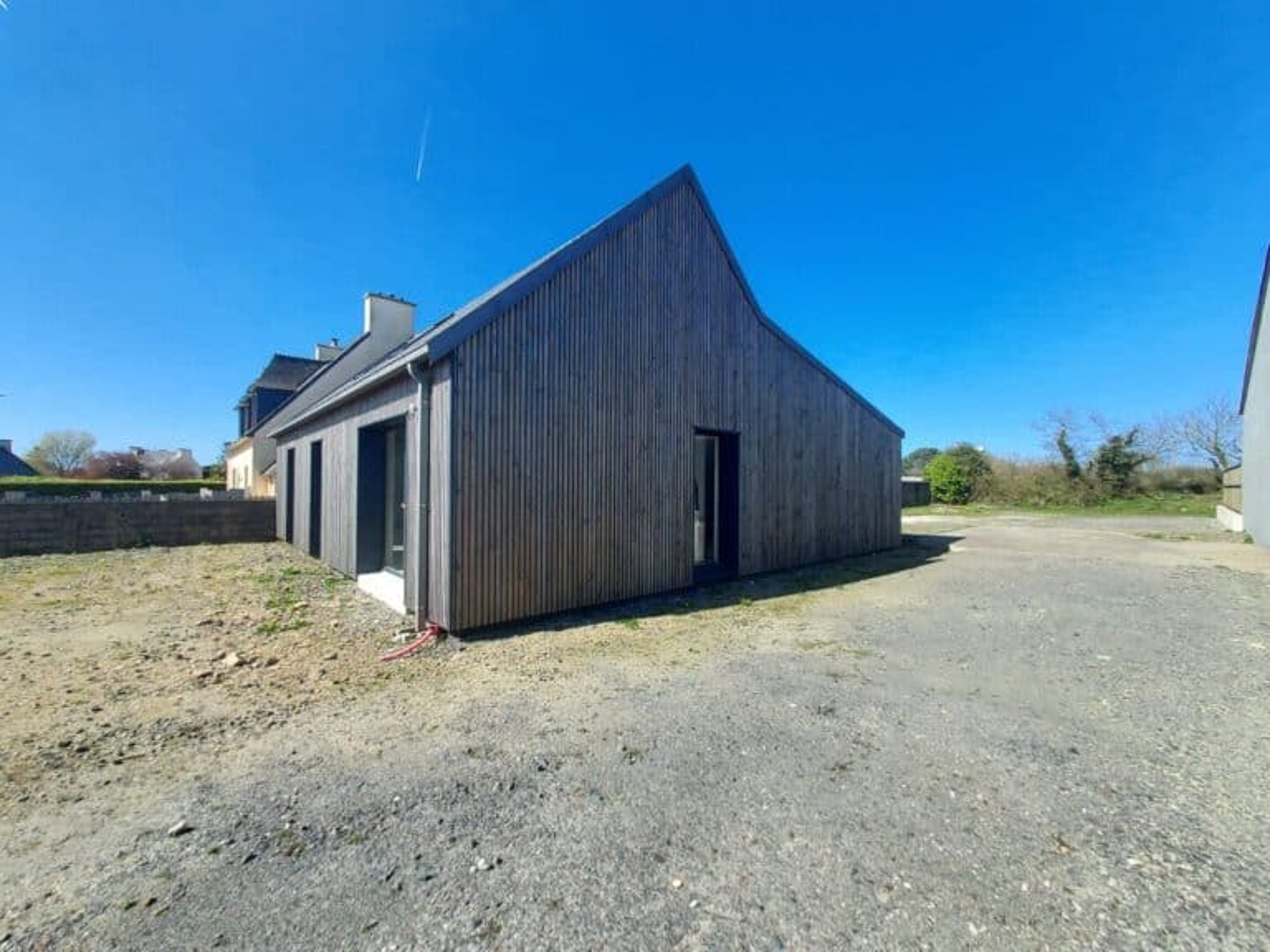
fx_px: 477
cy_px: 476
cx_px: 635
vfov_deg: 89.9
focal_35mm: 13
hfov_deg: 106.2
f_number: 2.2
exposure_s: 1/1094
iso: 50
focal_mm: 1.42
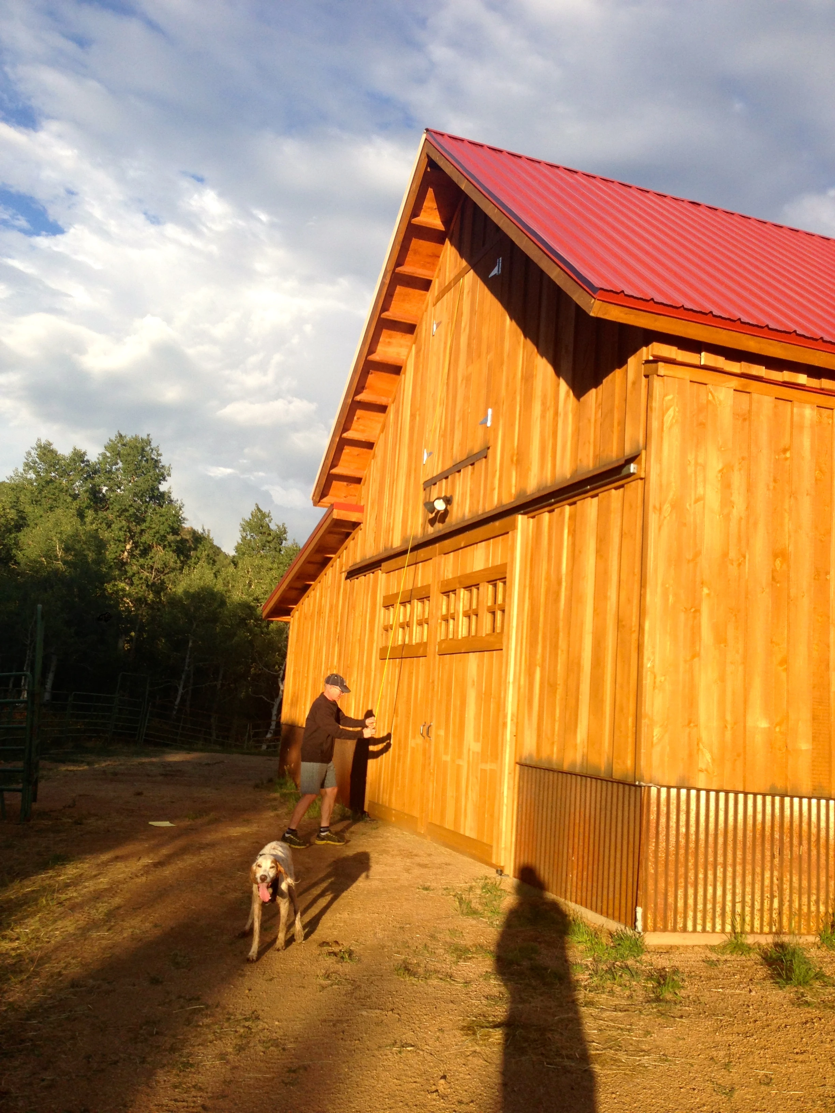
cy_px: 556
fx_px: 1061
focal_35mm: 33
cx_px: 418
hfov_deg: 42.9
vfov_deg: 55.4
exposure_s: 1/809
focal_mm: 4.13
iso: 50
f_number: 2.4
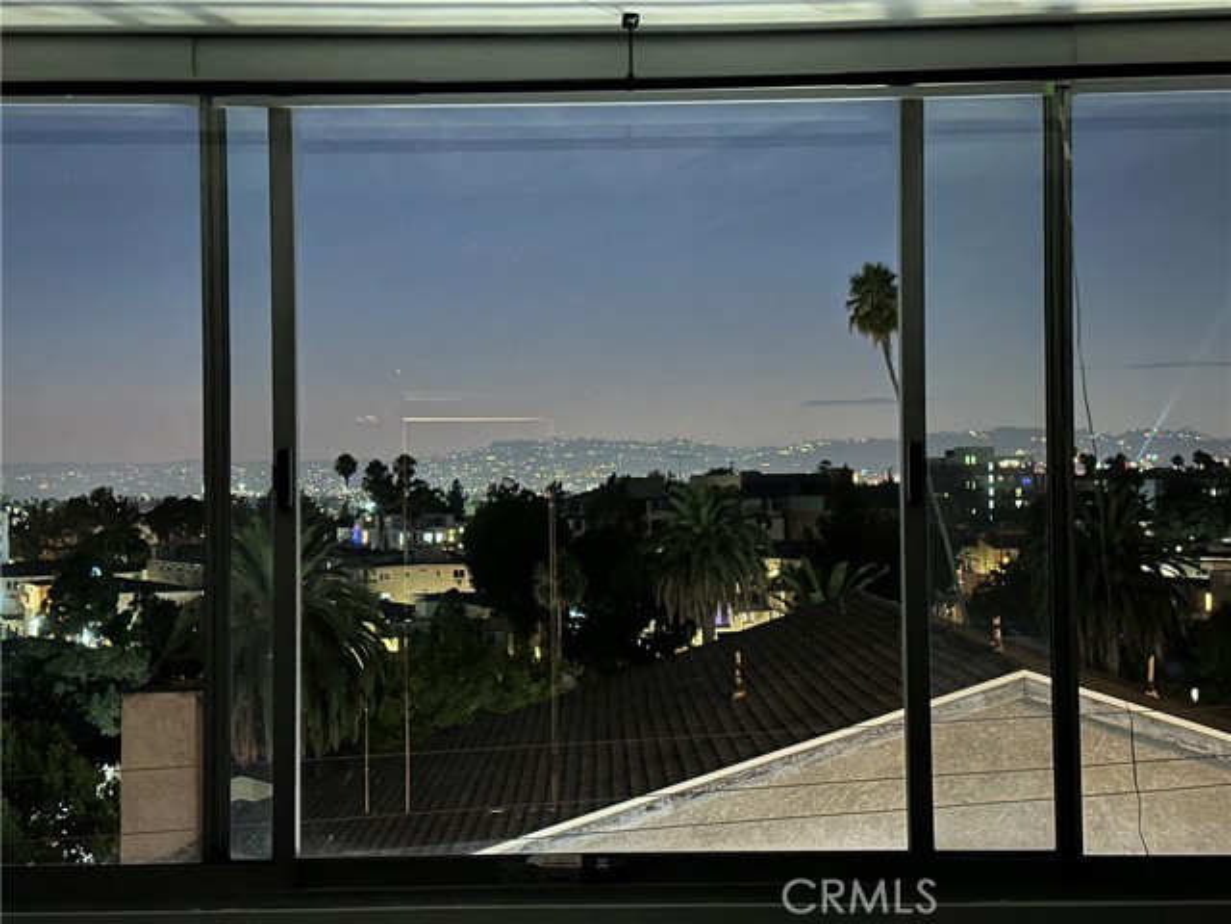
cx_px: 616
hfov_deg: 39.7
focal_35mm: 48
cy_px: 462
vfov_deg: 30.3
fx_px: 1707
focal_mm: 6.86
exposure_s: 1/5
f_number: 1.78
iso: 800
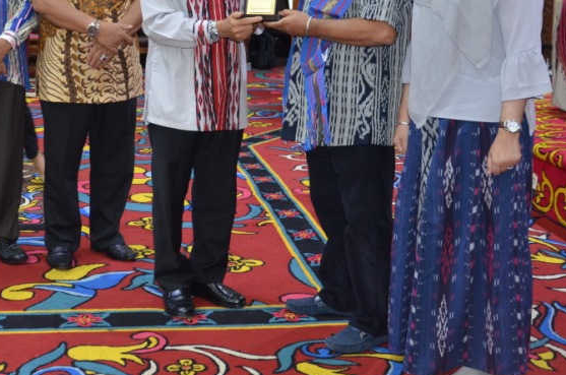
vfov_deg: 22.9
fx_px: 909
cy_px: 68
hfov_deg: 34.2
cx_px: 181
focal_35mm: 58
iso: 800
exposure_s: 1/60
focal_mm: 21
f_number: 3.8
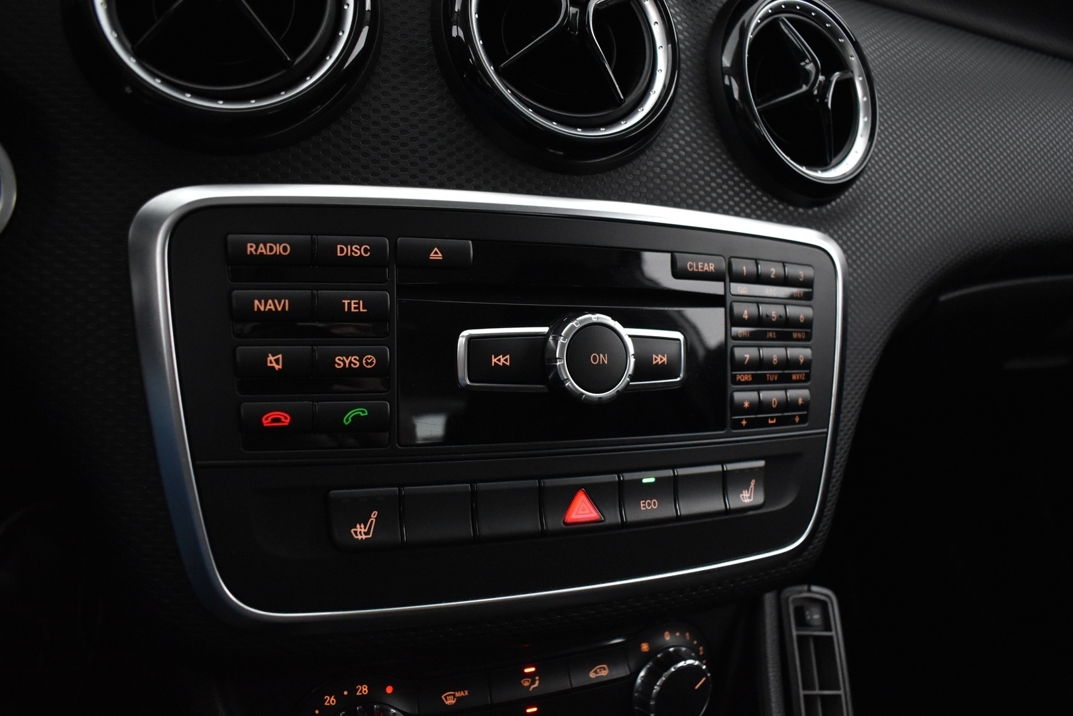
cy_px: 358
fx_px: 805
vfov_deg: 47.9
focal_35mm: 27
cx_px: 536
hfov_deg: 67.4
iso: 3200
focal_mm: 18
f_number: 3.5
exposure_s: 1/50
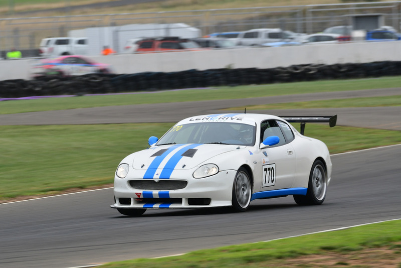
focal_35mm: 480
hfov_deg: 4.3
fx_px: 5348
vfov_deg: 2.9
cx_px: 200
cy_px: 134
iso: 160
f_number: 10
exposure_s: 1/160
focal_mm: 320
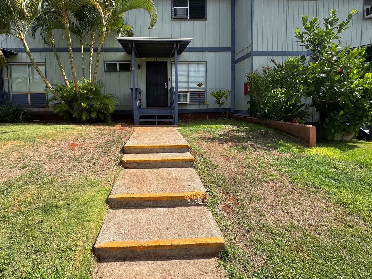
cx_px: 165
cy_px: 117
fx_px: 183
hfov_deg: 90.7
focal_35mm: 17
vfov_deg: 74.2
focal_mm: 2.22
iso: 50
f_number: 2.2
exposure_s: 1/1236
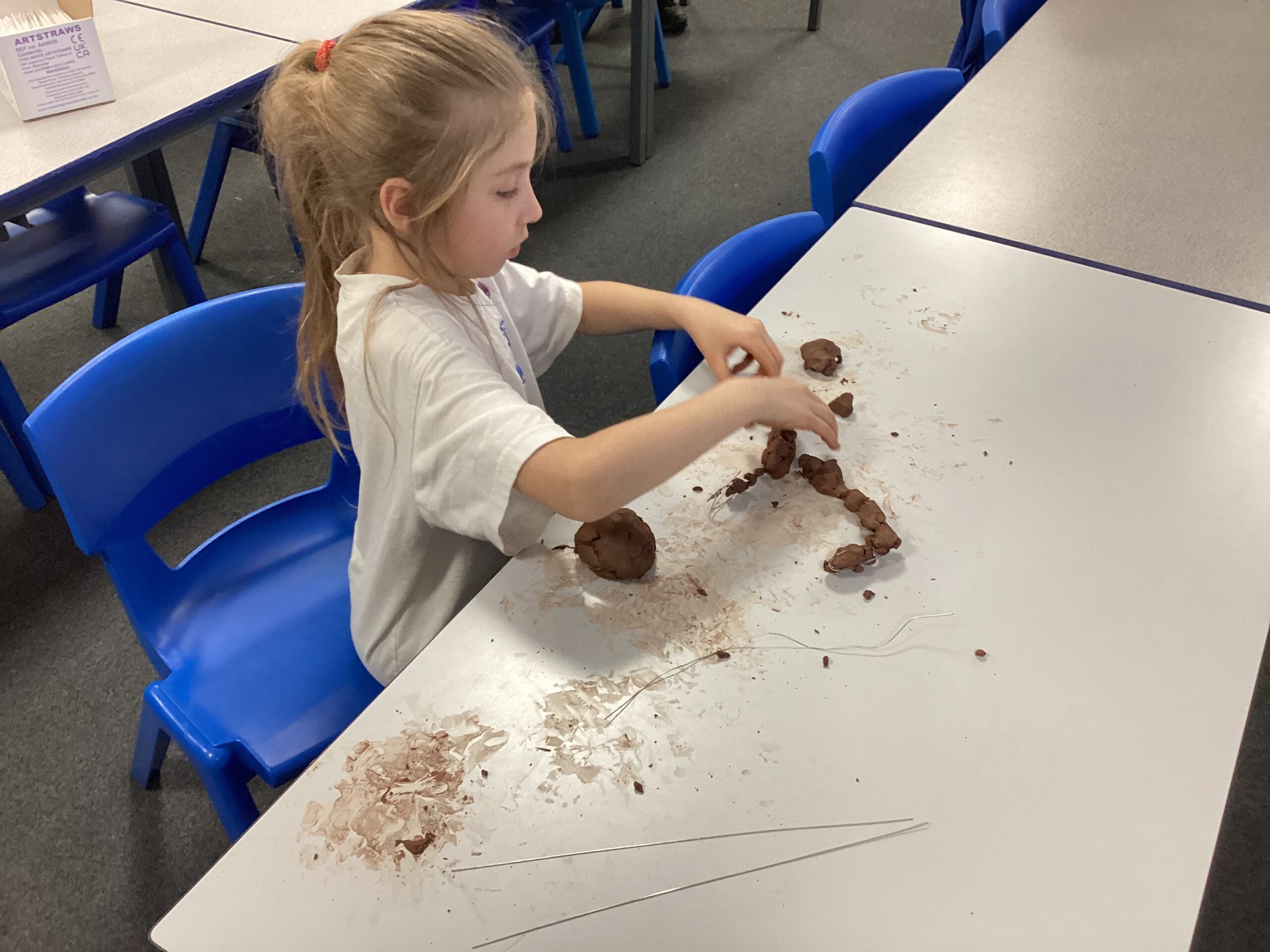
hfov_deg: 58.4
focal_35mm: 31
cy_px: 476
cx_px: 635
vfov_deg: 45.4
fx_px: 1137
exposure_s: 1/50
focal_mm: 3.3
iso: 125
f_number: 2.4
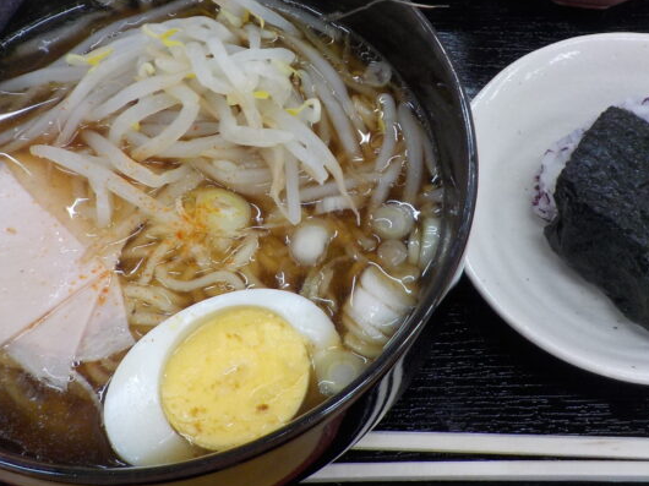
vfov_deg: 25.1
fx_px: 1087
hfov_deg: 33.2
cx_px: 323
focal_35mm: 58
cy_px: 169
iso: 140
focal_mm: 4.1
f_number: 3.3
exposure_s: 1/30
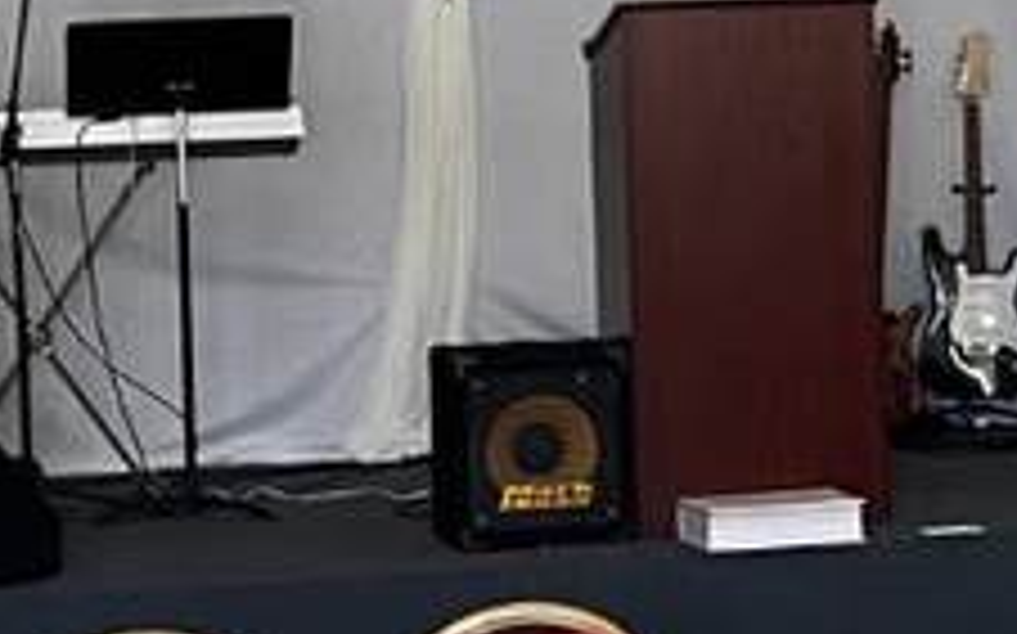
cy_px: 18
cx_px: 896
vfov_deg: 8.4
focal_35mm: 156
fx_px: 4322
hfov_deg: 13.3
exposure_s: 1/60
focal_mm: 5.7
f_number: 1.5
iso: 250
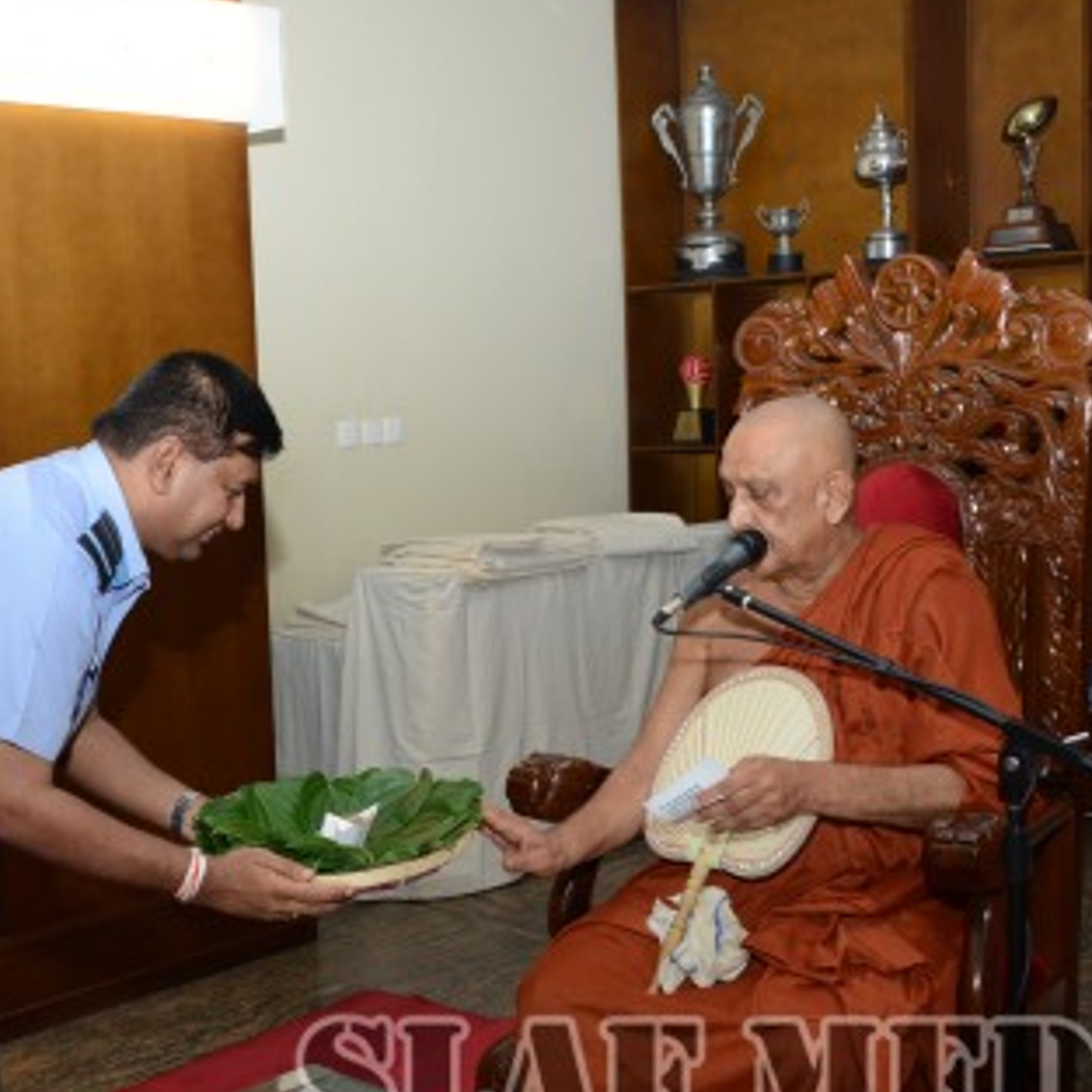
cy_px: 593
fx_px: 1856
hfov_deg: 32.6
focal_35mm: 52
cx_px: 392
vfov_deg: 32.8
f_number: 5.6
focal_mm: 32
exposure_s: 1/125
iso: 1600
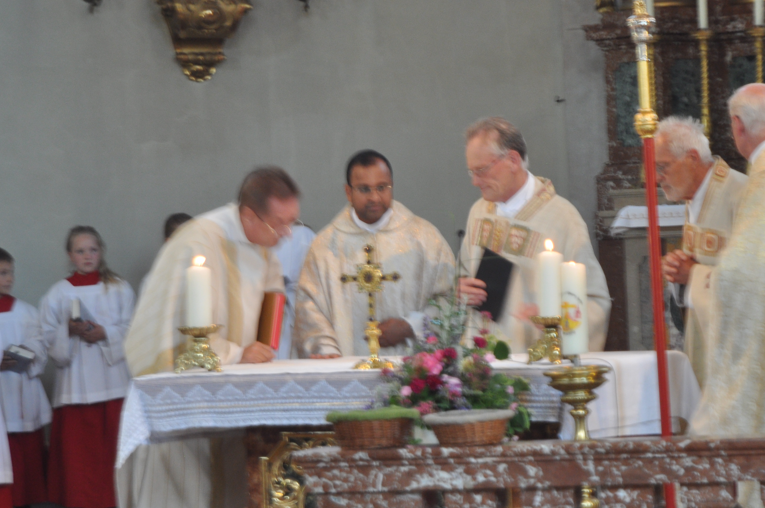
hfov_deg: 12.8
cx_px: 487
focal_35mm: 160
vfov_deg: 8.6
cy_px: 241
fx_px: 3396
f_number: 5
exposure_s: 1/30
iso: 640
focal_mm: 80
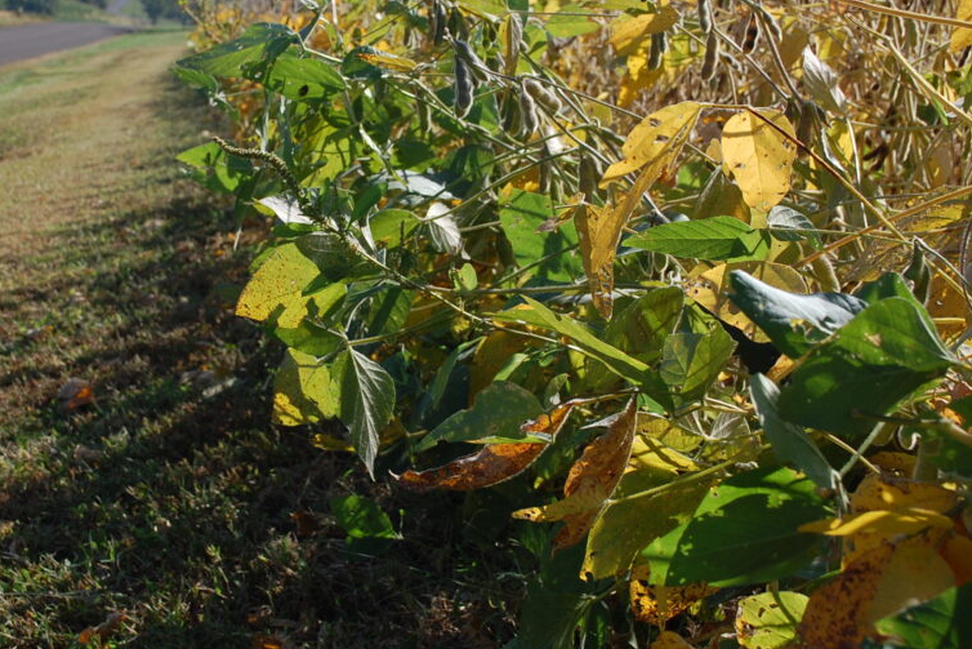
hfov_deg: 32.6
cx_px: 327
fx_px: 1647
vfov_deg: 22.2
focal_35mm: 61
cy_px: 223
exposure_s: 1/320
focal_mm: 30
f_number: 9
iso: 200
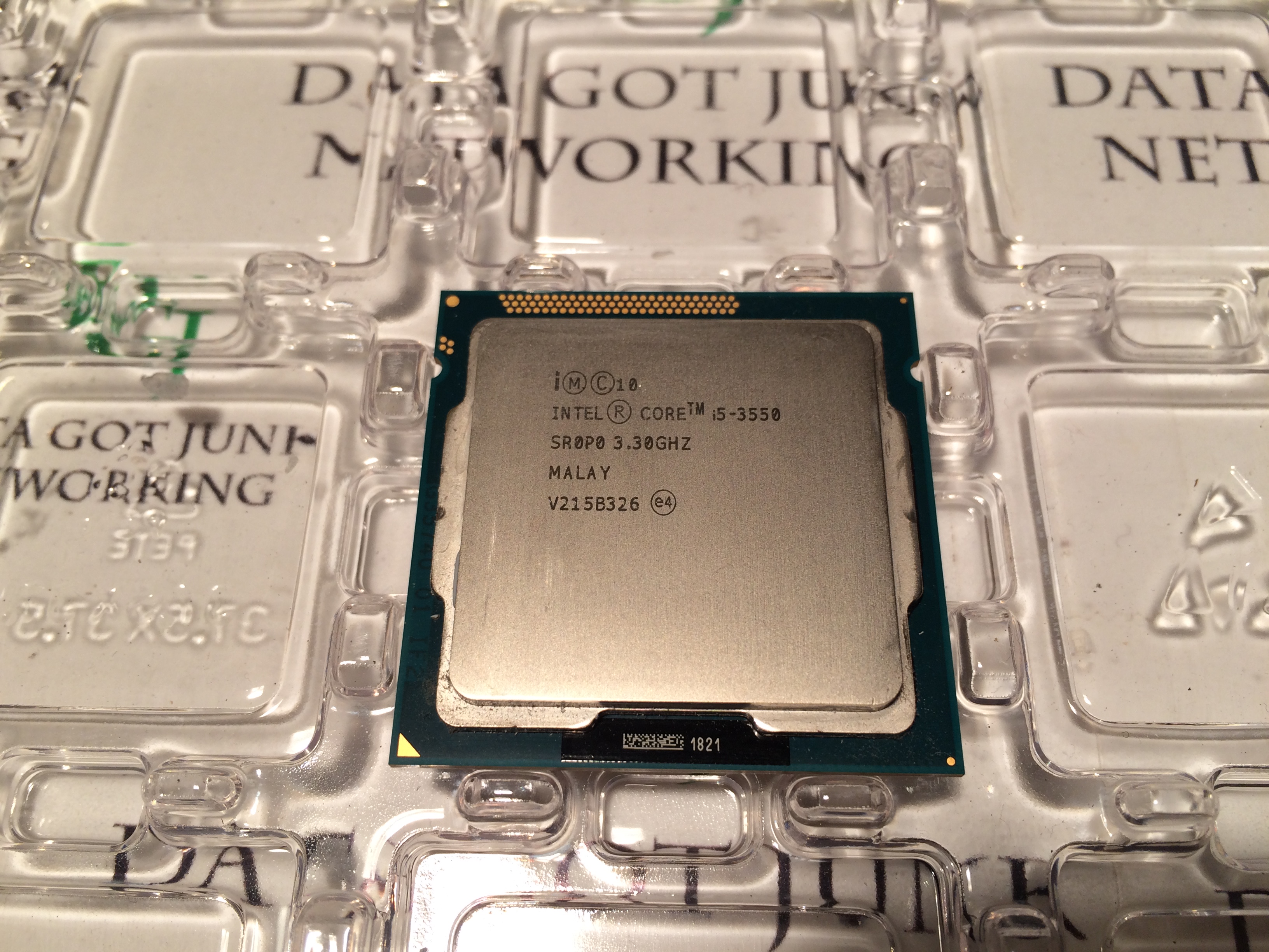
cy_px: 476
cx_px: 634
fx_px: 1063
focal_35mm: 29
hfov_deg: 61.7
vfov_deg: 48.2
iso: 32
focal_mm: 4.15
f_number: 2.2
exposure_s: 1/161
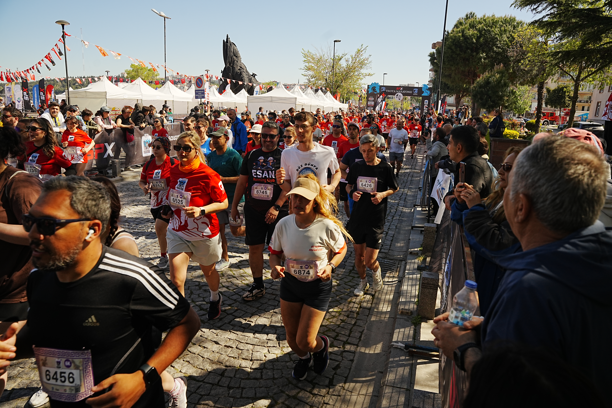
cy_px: 204
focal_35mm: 24
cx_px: 306
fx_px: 408
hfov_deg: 73.7
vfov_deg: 53.1
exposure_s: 1/800
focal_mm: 24
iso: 200
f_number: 6.3
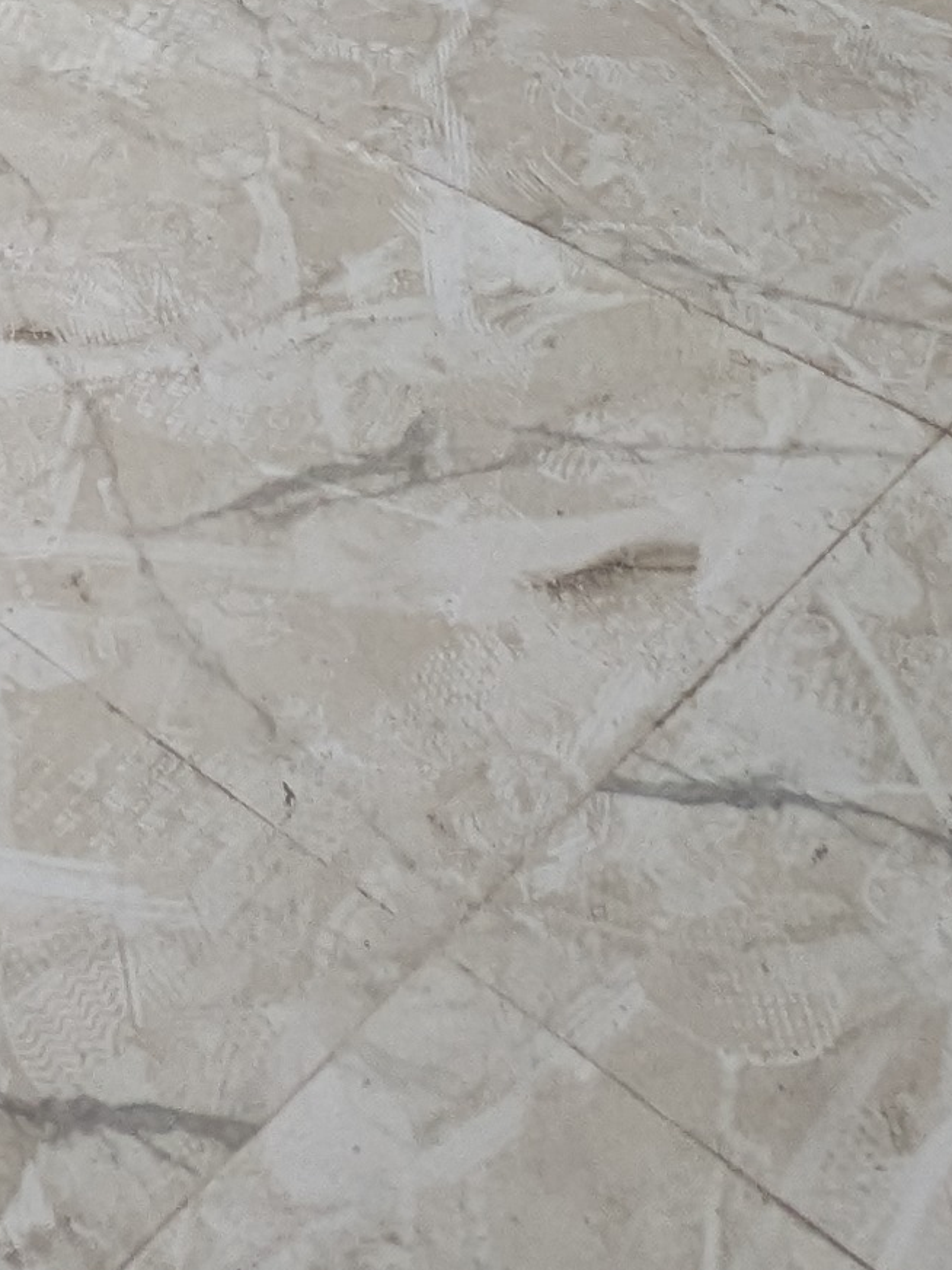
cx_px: 167
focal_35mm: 74
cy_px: -1365
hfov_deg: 19.7
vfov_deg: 17.5
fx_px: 2714
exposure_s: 1/100
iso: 141
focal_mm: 2.35
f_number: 2.2
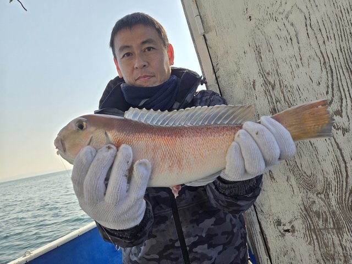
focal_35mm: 23
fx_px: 234
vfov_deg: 58.9
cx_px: 176
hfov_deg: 73.9
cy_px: 132
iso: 25
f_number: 1.8
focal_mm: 5.4
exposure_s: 1/1623
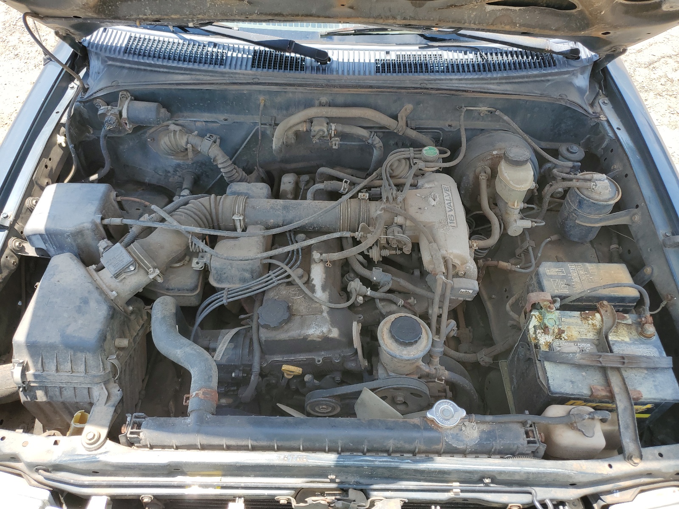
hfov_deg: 67.3
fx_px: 510
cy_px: 254
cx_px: 340
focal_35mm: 26
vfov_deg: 53.1
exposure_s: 1/714
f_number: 1.5
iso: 50
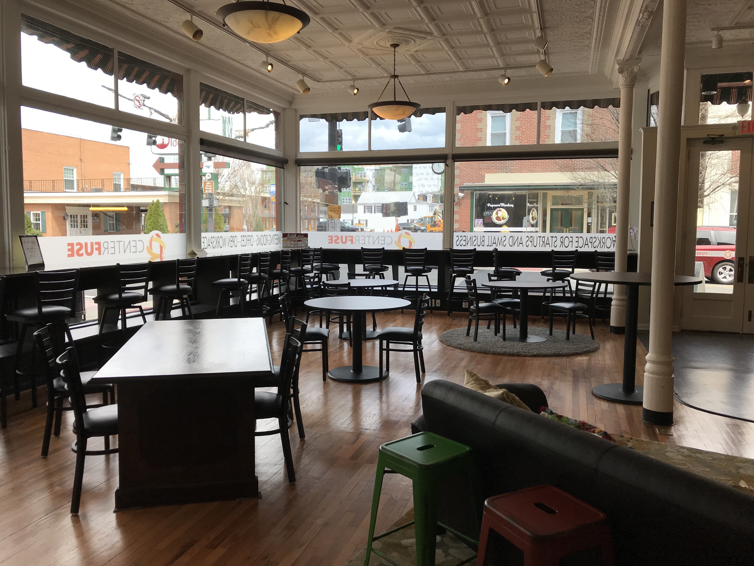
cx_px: 377
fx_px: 610
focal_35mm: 28
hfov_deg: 63.4
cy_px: 283
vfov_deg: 49.7
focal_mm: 3.99
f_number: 1.8
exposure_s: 1/538
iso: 20
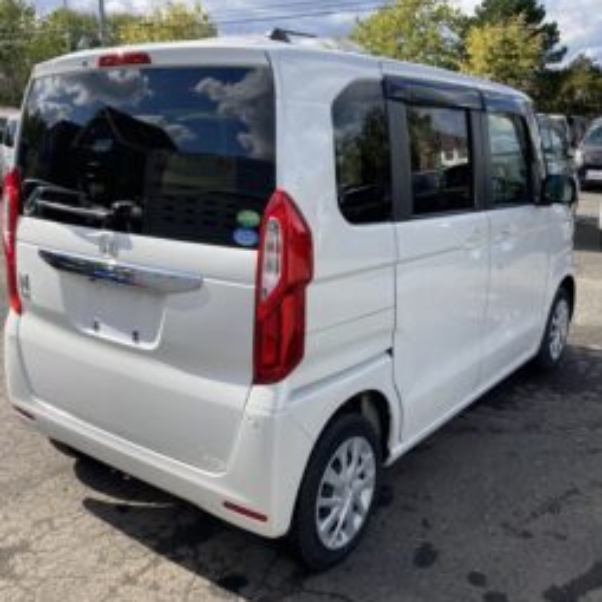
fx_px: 669
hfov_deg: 48.4
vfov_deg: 48.4
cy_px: 296
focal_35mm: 34
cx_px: 281
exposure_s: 1/1453
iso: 20
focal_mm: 3.99
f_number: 1.8
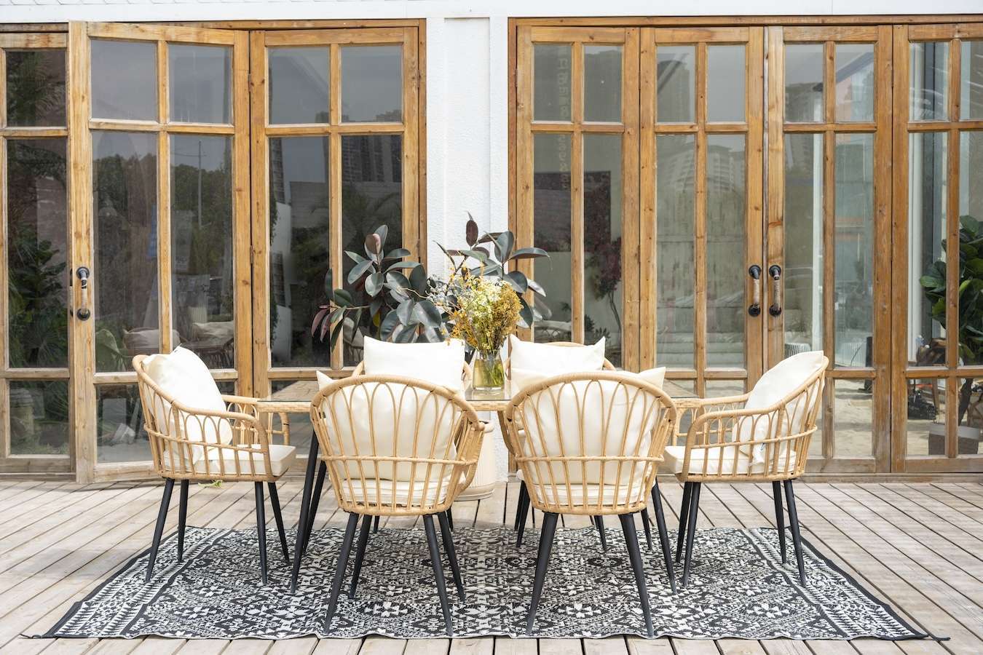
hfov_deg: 44.7
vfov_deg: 30.6
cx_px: 492
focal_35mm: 44
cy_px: 328
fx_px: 1196
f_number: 7.1
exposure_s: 1/160
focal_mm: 43.8
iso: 100
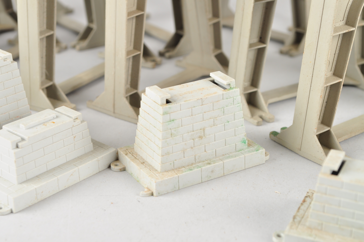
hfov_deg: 29.3
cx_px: 182
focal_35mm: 69
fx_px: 697
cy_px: 121
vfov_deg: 19.7
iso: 160
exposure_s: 1/100
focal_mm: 46
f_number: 10
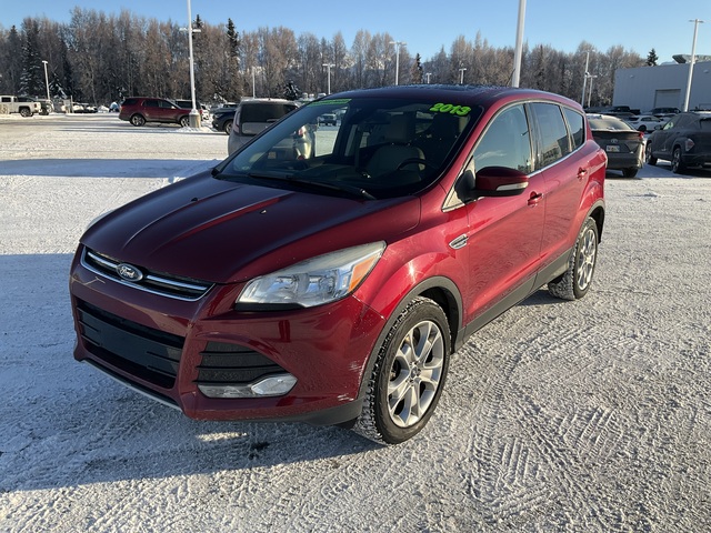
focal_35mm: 29
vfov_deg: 48.2
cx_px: 356
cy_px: 266
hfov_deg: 61.7
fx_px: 596
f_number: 1.8
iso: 25
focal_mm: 3
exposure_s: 1/1035
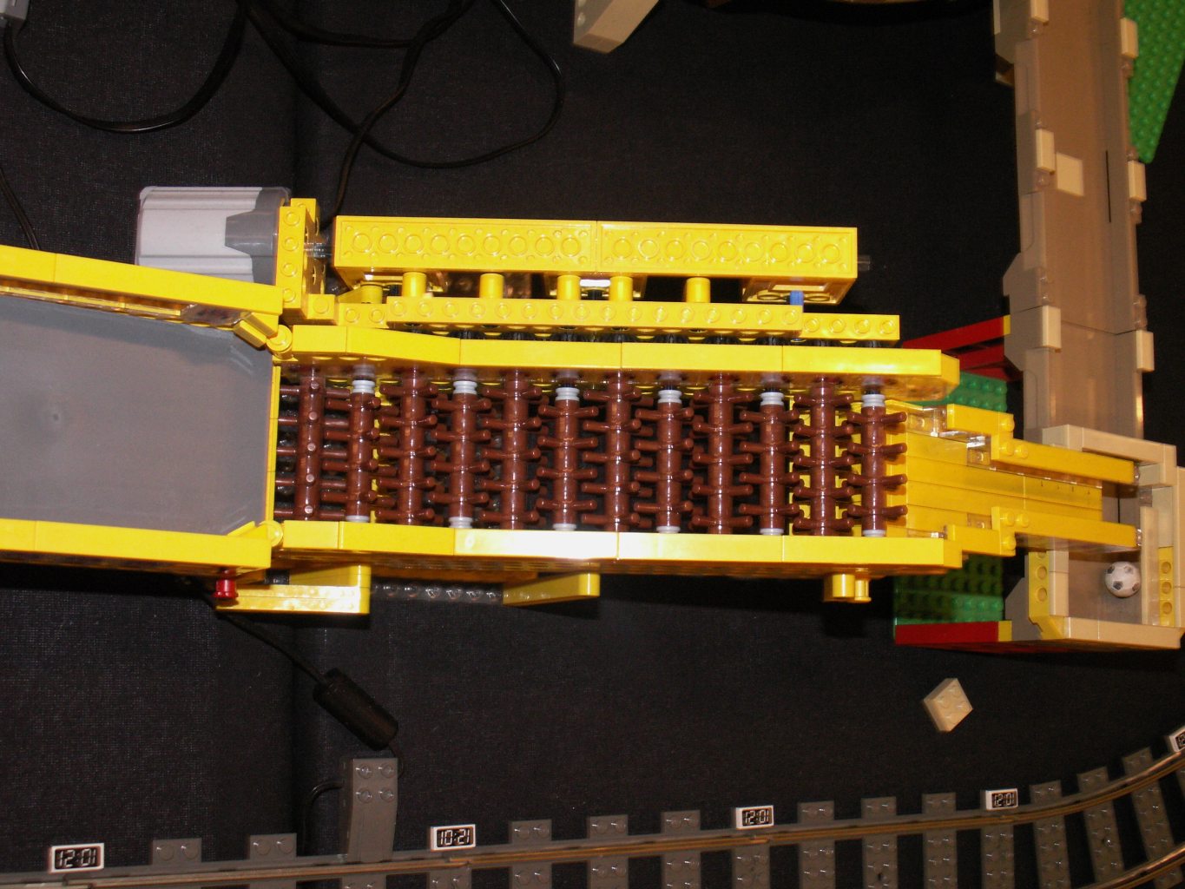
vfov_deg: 31.5
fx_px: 1575
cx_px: 592
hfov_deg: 41.2
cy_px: 444
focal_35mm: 46
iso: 160
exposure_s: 1/50
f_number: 3.2
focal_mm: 7.67
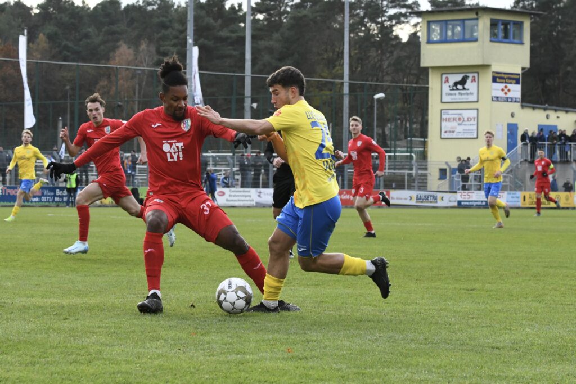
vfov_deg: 13.0
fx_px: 1680
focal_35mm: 105
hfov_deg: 19.5
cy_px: 192
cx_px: 288
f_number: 9
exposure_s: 1/1600
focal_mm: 105
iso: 4000
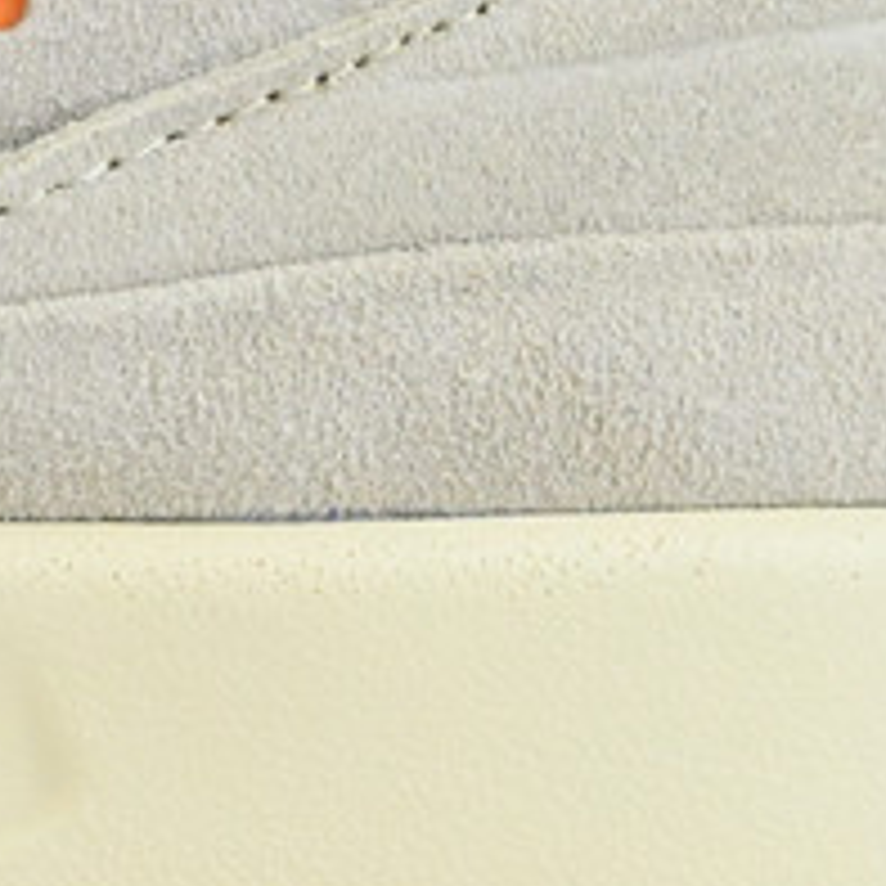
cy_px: -234
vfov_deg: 6.1
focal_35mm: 287
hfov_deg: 6.0
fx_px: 8299
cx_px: -828
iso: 1250
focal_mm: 37
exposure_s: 1/50
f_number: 14
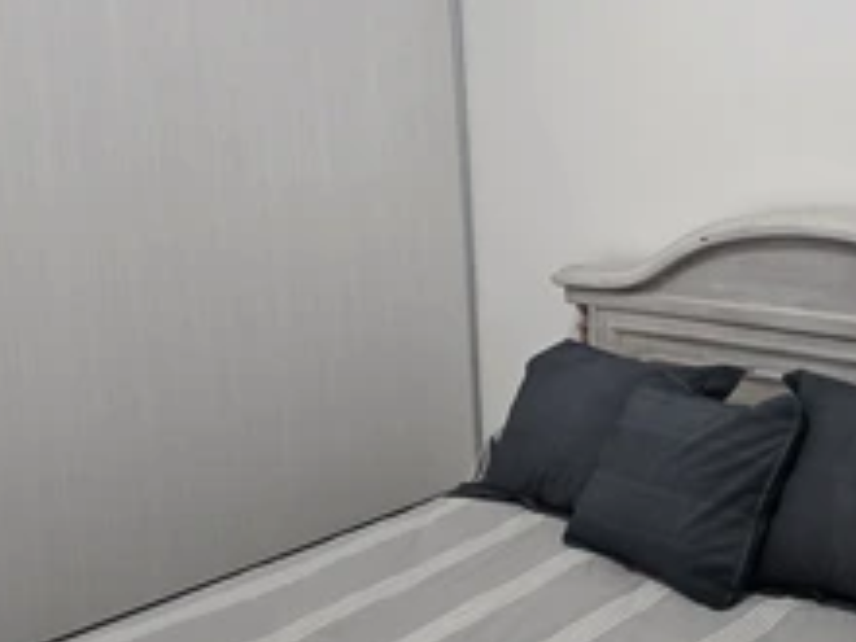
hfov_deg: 39.7
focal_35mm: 46
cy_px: 191
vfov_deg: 31.2
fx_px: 1138
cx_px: 677
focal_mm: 6.3
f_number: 1.7
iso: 640
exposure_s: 1/100
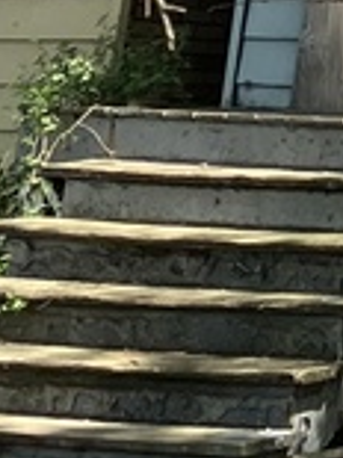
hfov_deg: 6.6
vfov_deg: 8.9
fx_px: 2580
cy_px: -736
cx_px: 1162
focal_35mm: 195
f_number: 1.8
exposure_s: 1/552
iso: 32
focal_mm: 3.99
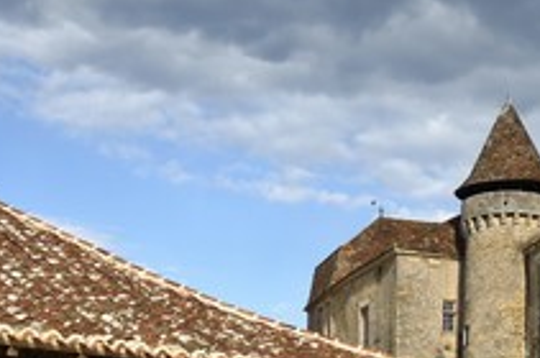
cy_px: 292
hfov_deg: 24.9
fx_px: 1198
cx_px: 439
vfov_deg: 16.9
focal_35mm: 80
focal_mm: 40
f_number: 13
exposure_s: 1/250
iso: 200
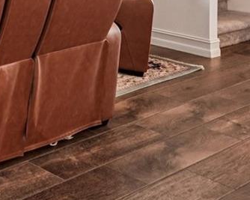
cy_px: -124
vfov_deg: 18.2
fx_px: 533
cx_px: -211
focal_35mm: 72
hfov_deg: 19.3
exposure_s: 1/8
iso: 400
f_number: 8
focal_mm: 16
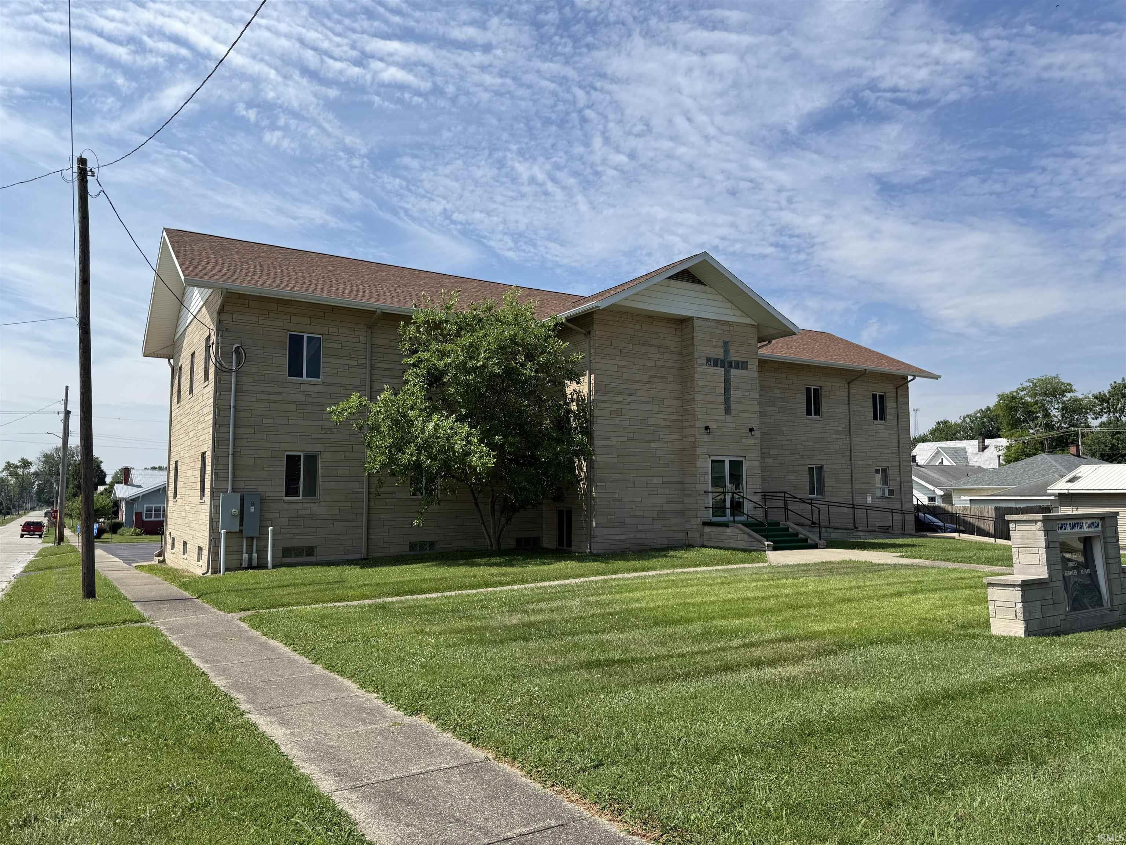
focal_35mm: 24
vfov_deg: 56.8
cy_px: 422
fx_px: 781
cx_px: 563
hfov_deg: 71.6
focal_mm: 6.76
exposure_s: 1/5319
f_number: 1.78
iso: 80
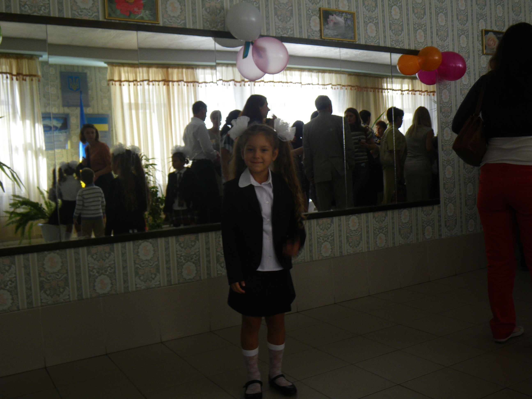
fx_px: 523
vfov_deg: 41.8
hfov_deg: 54.0
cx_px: 266
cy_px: 200
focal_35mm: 34
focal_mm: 6.1
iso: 100
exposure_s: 1/50
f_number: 3.8
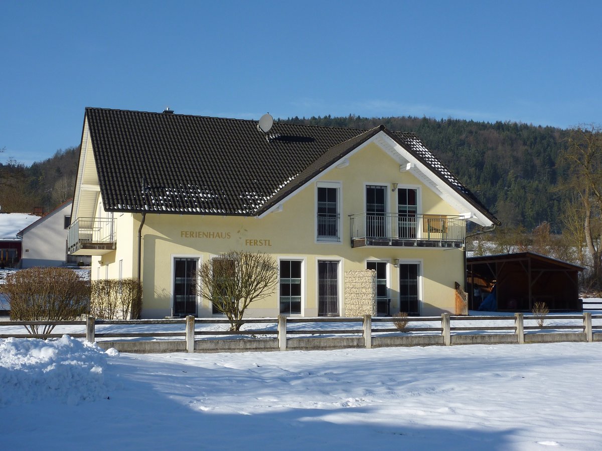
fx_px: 783
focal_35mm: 45
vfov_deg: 32.2
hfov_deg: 42.1
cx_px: 301
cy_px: 226
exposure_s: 1/500
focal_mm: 7.3
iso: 80
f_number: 5
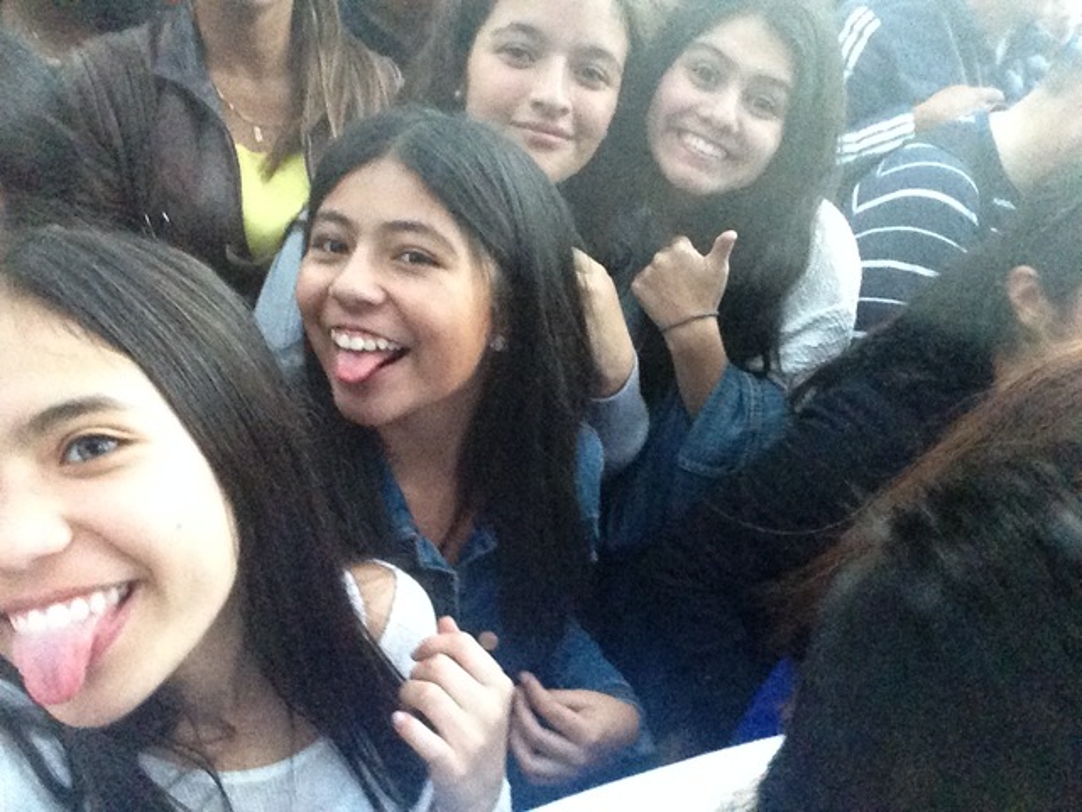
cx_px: 541
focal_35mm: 33
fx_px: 1031
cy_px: 406
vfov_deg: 42.9
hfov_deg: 55.4
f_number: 2.4
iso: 1000
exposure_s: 1/15
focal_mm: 2.15
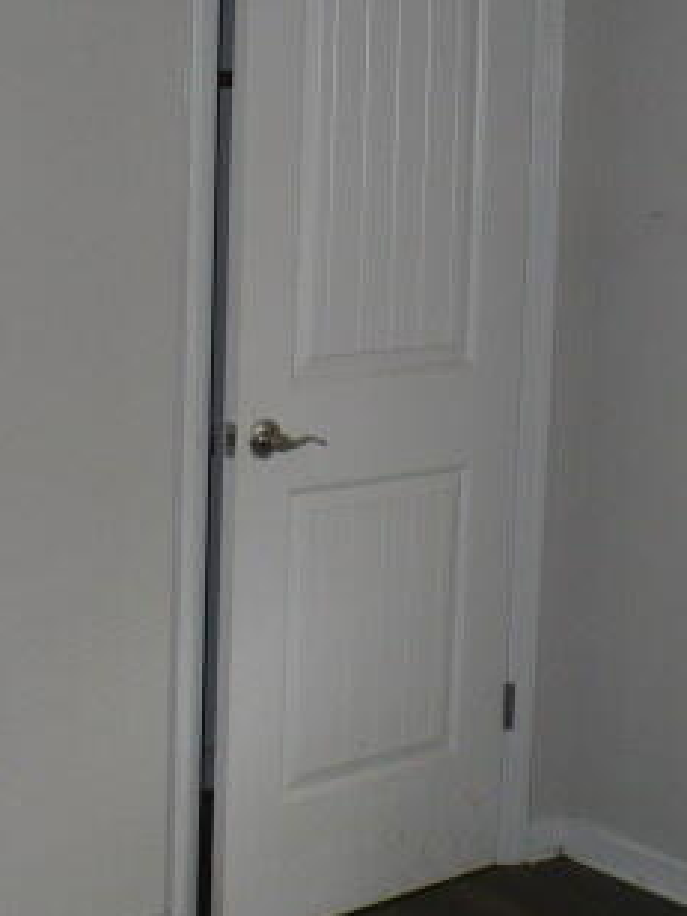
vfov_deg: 25.2
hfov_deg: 19.0
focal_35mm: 77
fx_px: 2038
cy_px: 306
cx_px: 187
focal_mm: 6.1
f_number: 2.8
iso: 100
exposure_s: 1/30
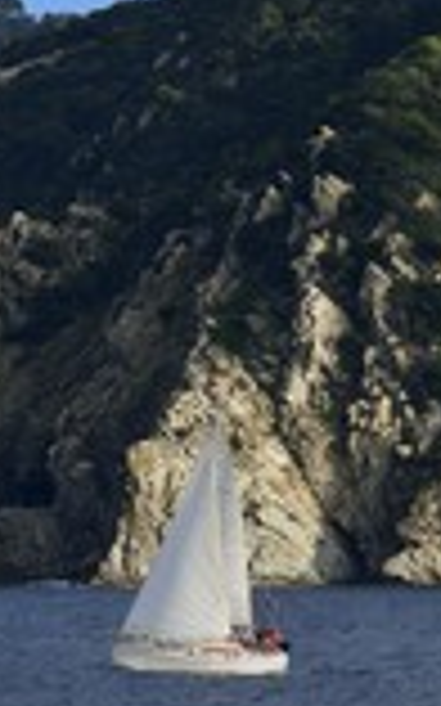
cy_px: 180
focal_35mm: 545
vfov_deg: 3.9
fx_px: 10490
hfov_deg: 2.4
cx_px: 770
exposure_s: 1/400
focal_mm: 200
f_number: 8
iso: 200
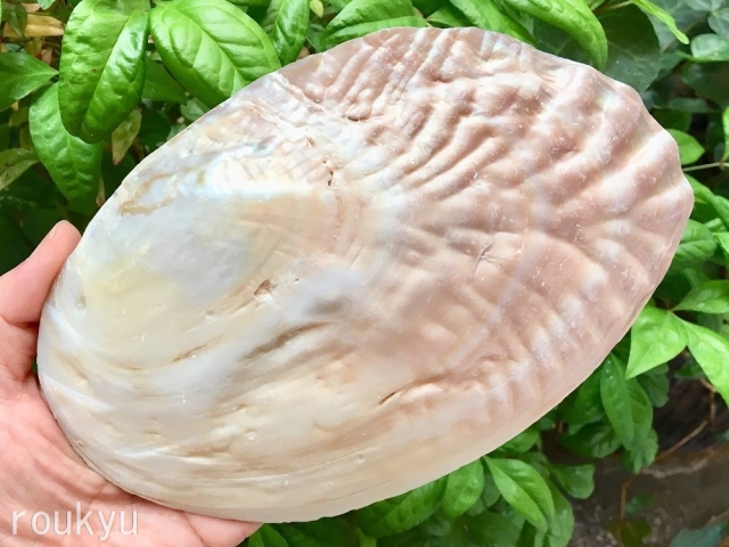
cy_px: 274
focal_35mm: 29
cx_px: 364
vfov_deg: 48.2
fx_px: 611
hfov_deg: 61.7
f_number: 2.2
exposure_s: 1/30
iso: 25
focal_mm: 4.15
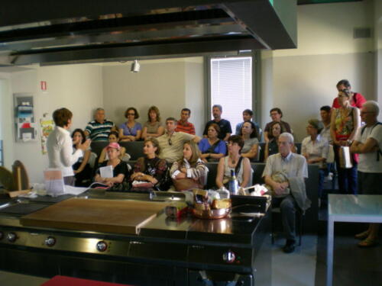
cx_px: 191
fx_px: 419
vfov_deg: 37.7
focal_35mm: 38
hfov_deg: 49.0
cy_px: 143
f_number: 3.1
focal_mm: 6.3
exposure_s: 1/48.2
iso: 200
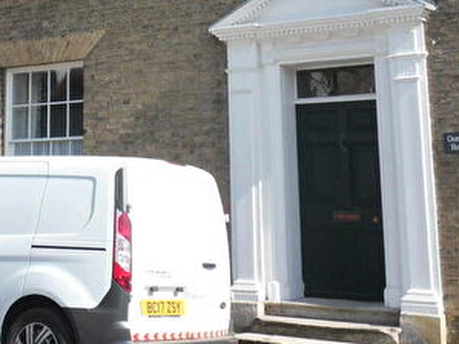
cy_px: -15
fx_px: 994
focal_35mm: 75
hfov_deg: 25.5
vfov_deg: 19.0
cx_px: 83
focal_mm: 5.6
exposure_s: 1/180
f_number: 8.2
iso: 80
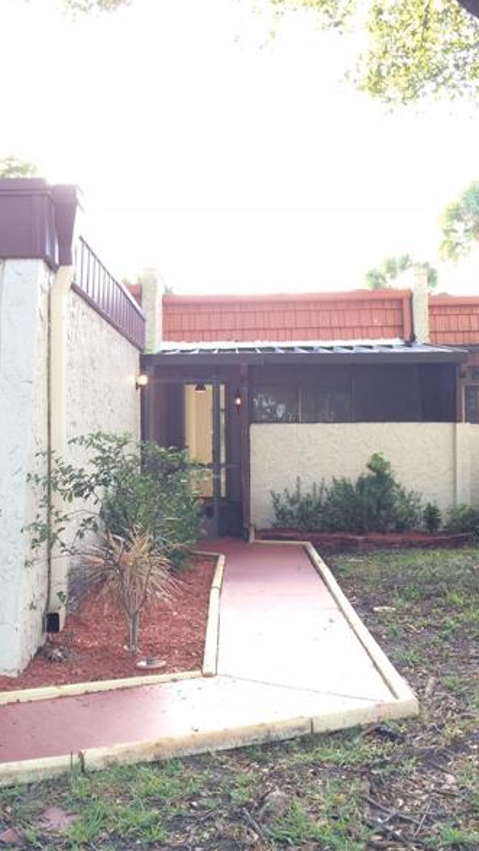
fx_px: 970
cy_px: 418
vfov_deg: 47.3
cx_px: 159
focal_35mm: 43
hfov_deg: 27.6
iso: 64
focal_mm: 4.15
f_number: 2.2
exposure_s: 1/120
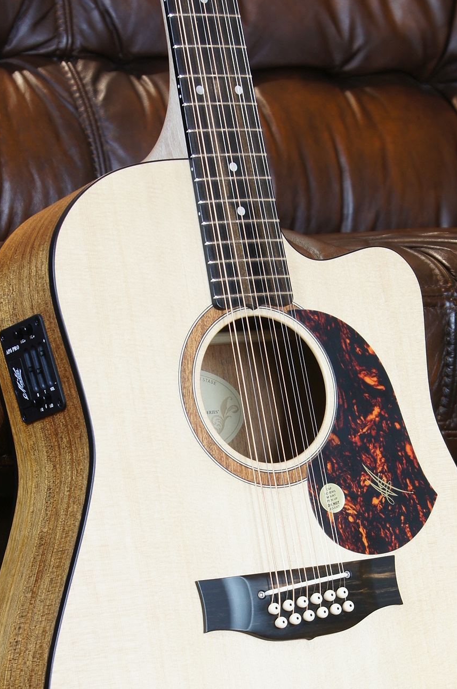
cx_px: 279
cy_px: 472
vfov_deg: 15.4
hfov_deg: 10.3
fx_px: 2538
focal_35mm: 133
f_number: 7.1
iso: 100
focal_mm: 50
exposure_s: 1/6
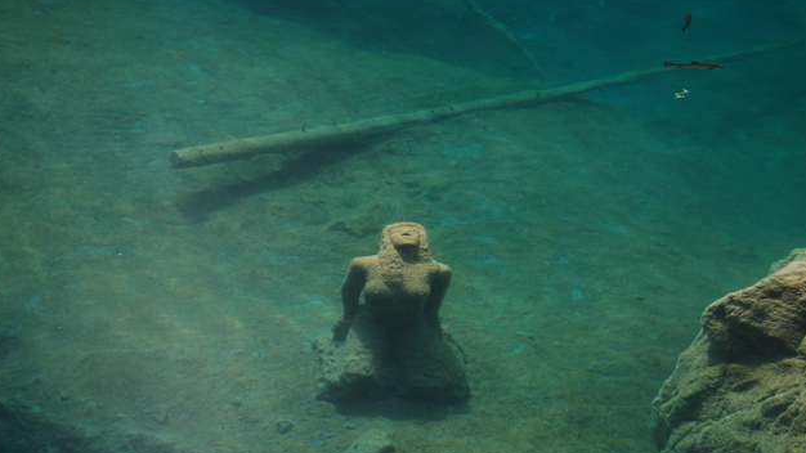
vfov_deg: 13.7
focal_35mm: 89
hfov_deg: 24.0
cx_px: 404
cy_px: 241
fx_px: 1892
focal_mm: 55
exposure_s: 1/160
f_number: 6.3
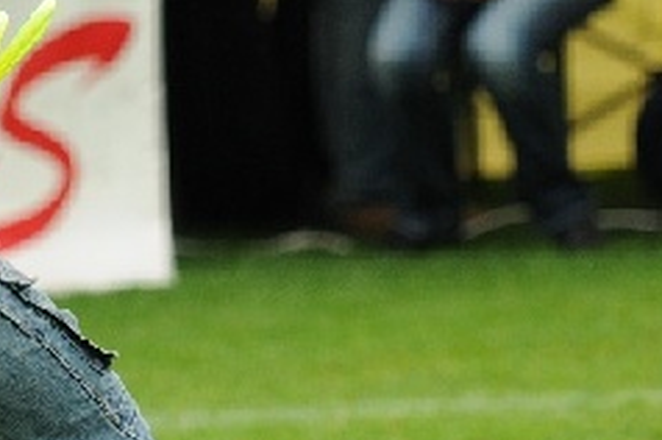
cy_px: 18
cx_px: -259
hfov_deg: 2.9
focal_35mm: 706
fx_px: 12965
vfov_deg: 1.9
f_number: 2.8
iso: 400
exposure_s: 1/500
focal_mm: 140
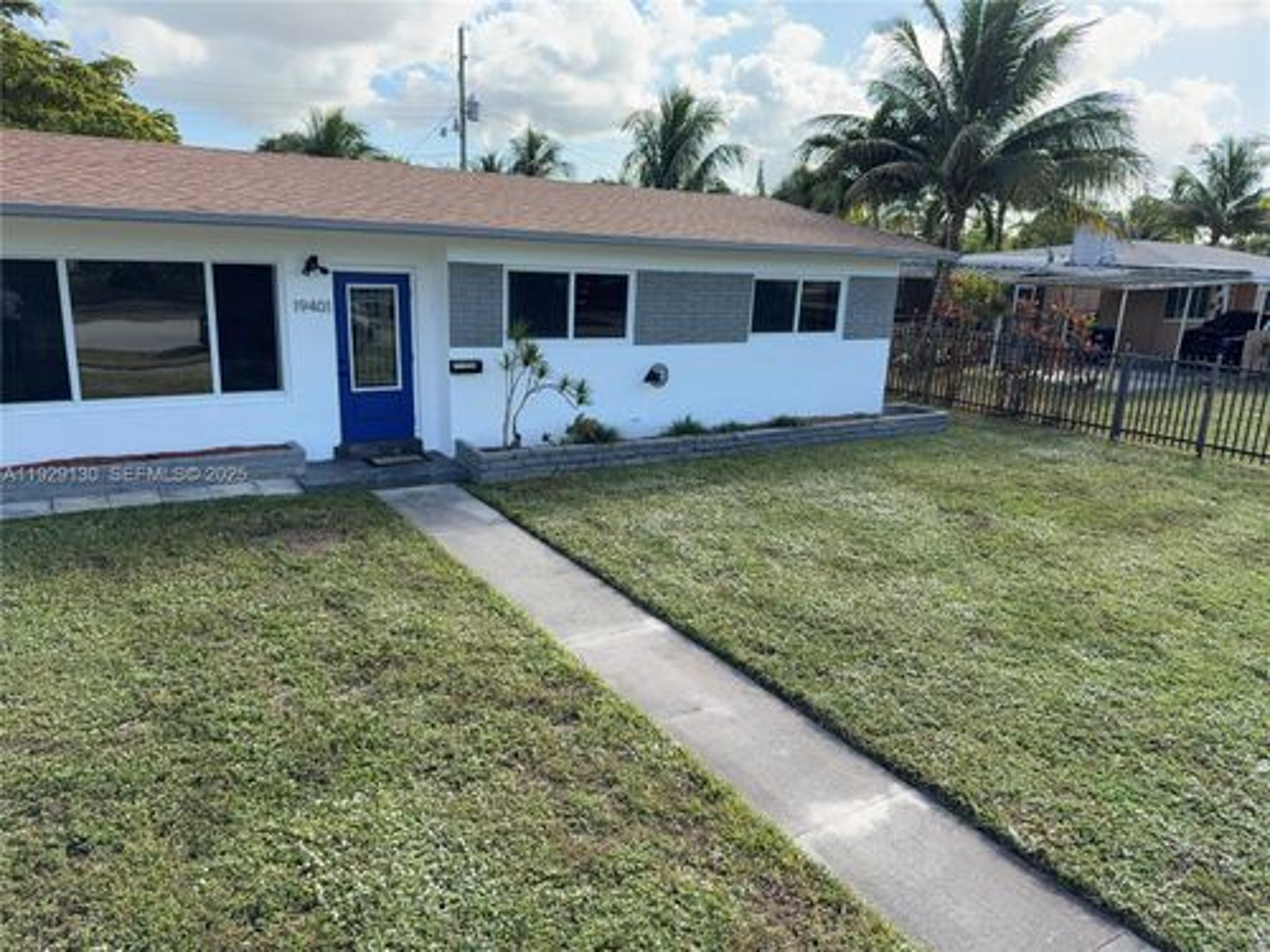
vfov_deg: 56.8
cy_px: 476
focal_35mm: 24
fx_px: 881
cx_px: 635
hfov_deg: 71.6
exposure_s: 1/2370
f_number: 1.78
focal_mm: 6.76
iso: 100
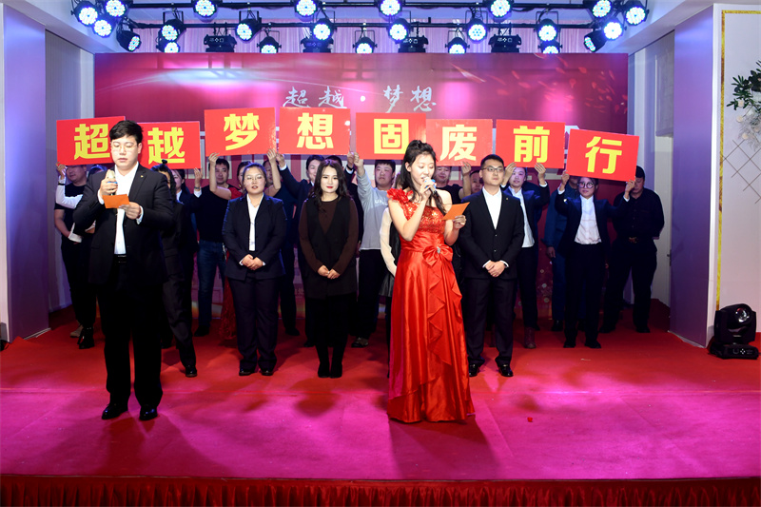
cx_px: 380
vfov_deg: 28.9
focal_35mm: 46
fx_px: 983
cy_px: 254
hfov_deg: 42.3
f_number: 5.6
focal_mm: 31
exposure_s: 1/100
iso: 640
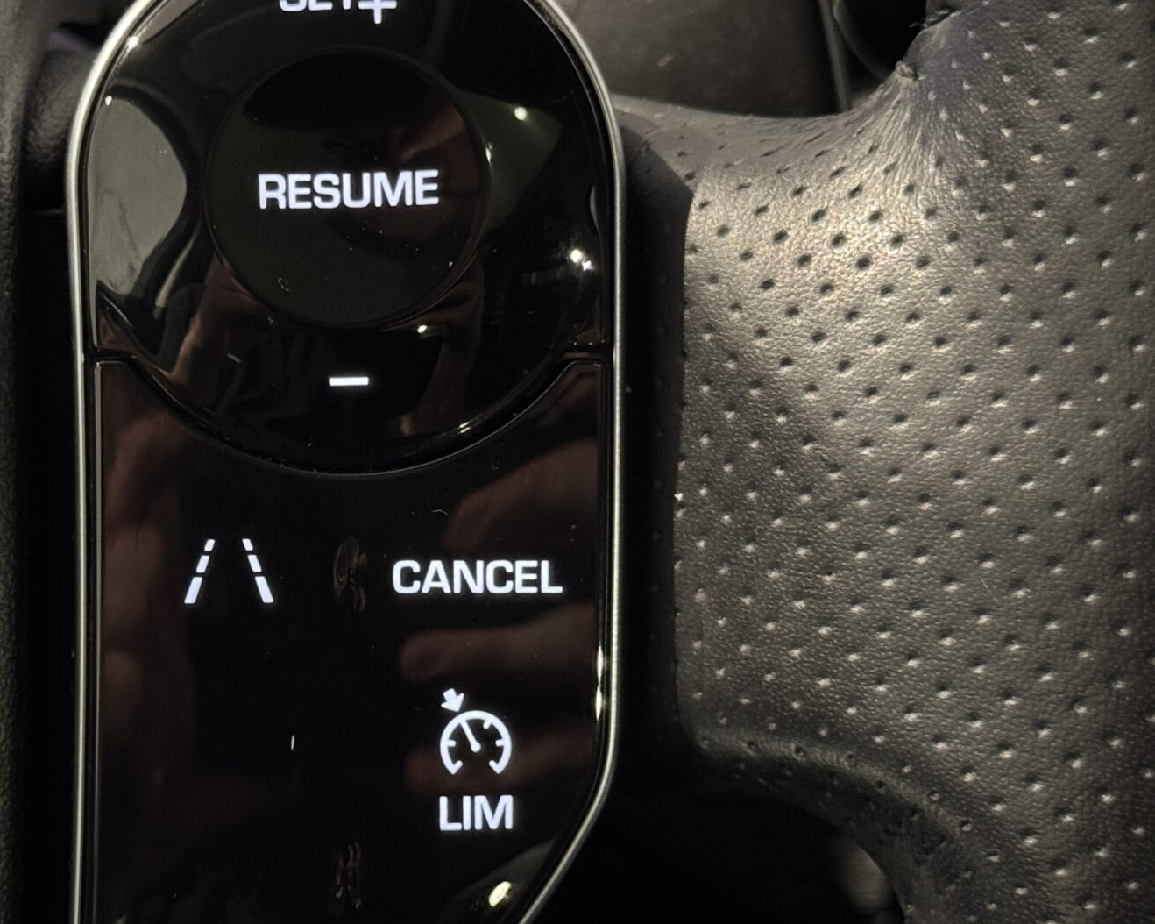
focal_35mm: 91
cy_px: 540
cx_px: 282
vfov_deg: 16.9
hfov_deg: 20.9
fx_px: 3110
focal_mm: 6.76
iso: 200
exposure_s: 1/41
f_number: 1.78
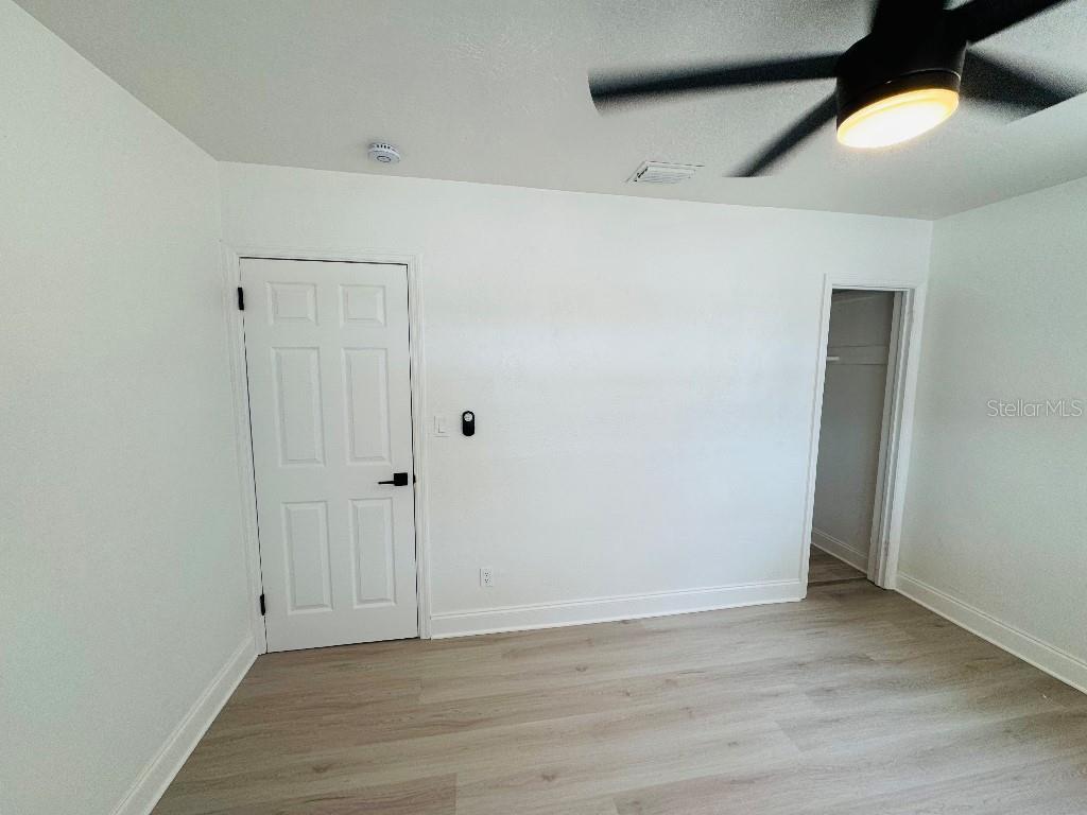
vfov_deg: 85.7
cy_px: 408
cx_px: 544
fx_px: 440
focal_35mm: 14
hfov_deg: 102.1
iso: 64
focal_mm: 2.22
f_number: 2.2
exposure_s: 1/120
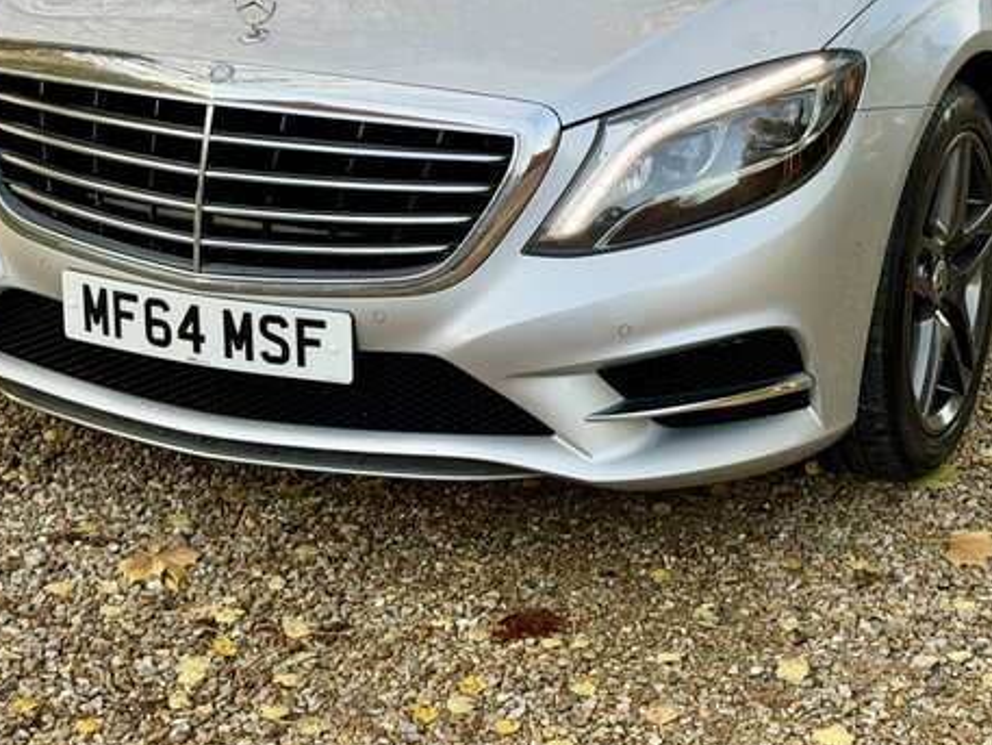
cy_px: 109
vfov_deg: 17.4
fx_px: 2408
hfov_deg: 23.2
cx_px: 627
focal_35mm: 84
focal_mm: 6.76
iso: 64
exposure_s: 1/239
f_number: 1.78
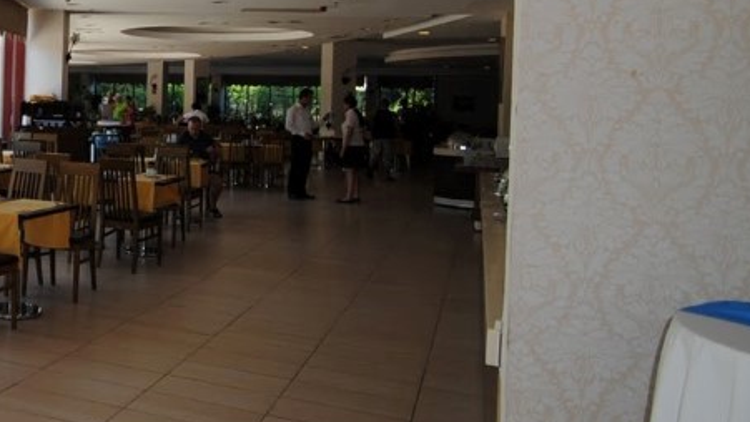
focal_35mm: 40
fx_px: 796
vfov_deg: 29.4
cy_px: 121
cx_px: 34
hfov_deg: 44.4
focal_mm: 10
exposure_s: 1/200
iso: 100
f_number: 4
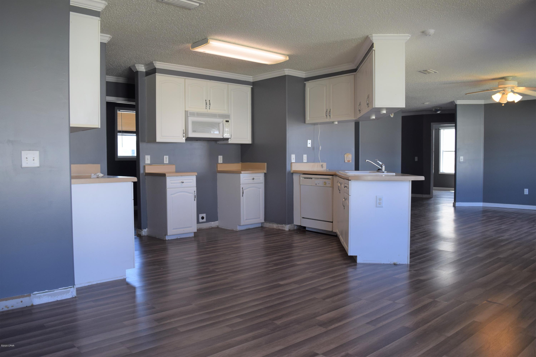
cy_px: 178
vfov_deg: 47.9
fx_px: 402
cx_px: 268
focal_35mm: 27
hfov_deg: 67.4
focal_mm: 18
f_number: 5
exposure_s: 1/100
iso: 400
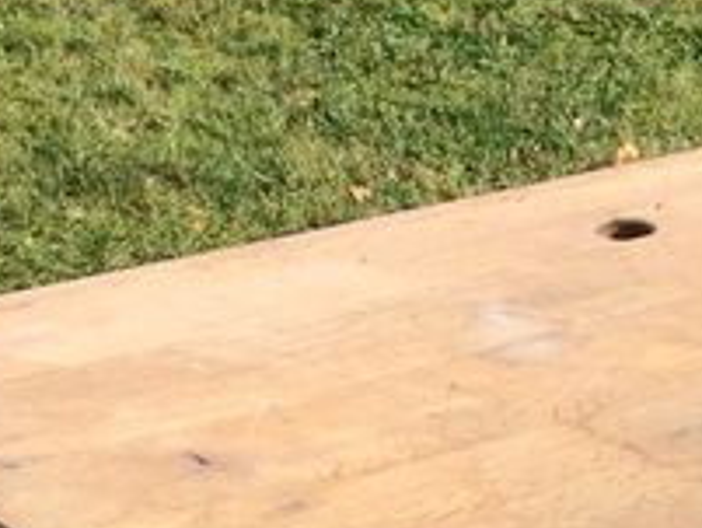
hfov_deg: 13.2
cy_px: 1140
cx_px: 922
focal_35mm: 144
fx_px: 2922
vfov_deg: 9.5
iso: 32
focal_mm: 4.15
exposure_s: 1/1109
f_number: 2.2
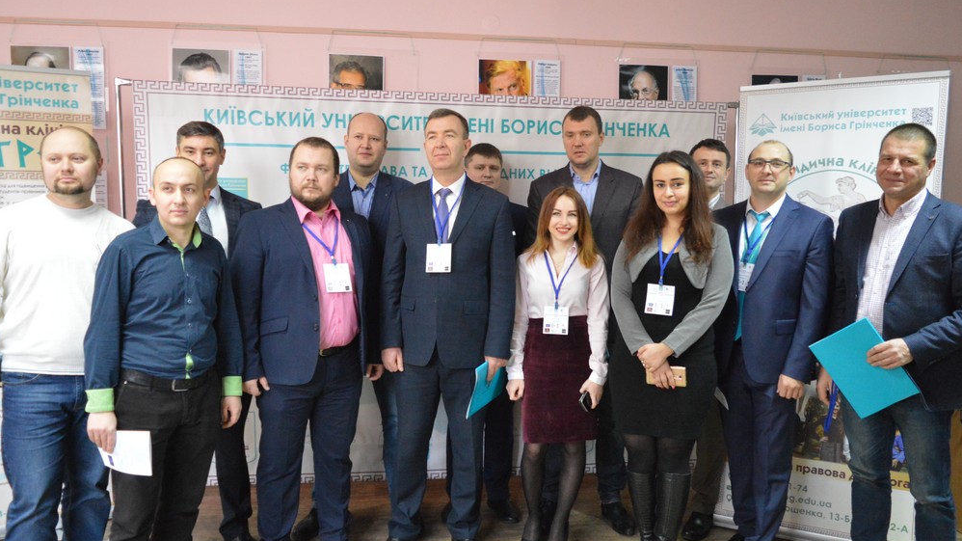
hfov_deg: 66.1
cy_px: 292
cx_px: 485
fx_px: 740
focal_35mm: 29
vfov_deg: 40.1
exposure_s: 1/40
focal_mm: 18
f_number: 3.5
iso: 3200
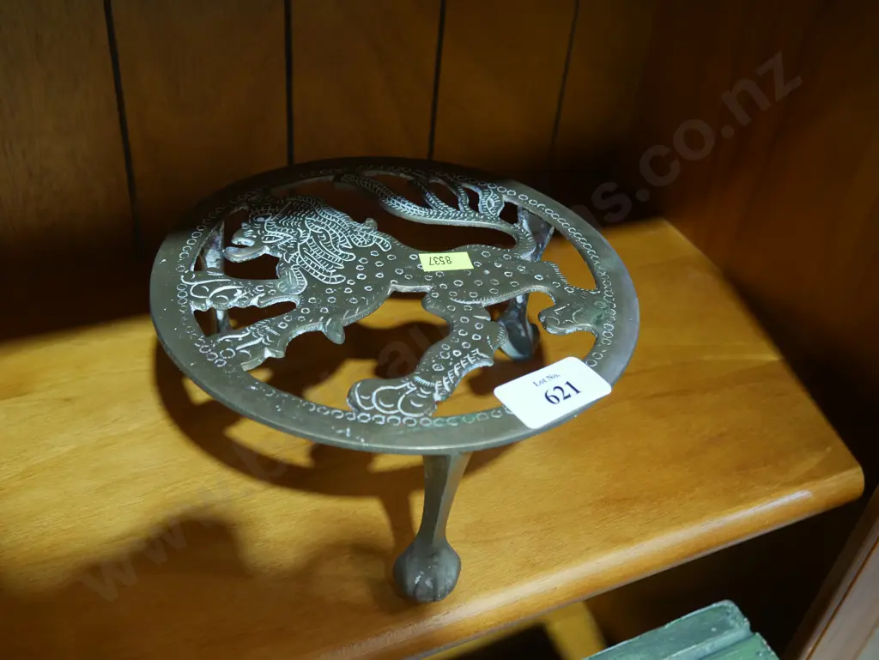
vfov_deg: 37.8
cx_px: 440
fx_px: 965
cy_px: 330
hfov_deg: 49.0
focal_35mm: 38
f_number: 4.1
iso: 640
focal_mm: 19
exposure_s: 1/60
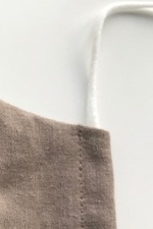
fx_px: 529
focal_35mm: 83
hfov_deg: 14.0
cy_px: 239
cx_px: -149
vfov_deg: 23.3
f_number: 1.8
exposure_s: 1/50
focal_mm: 3.99
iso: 32
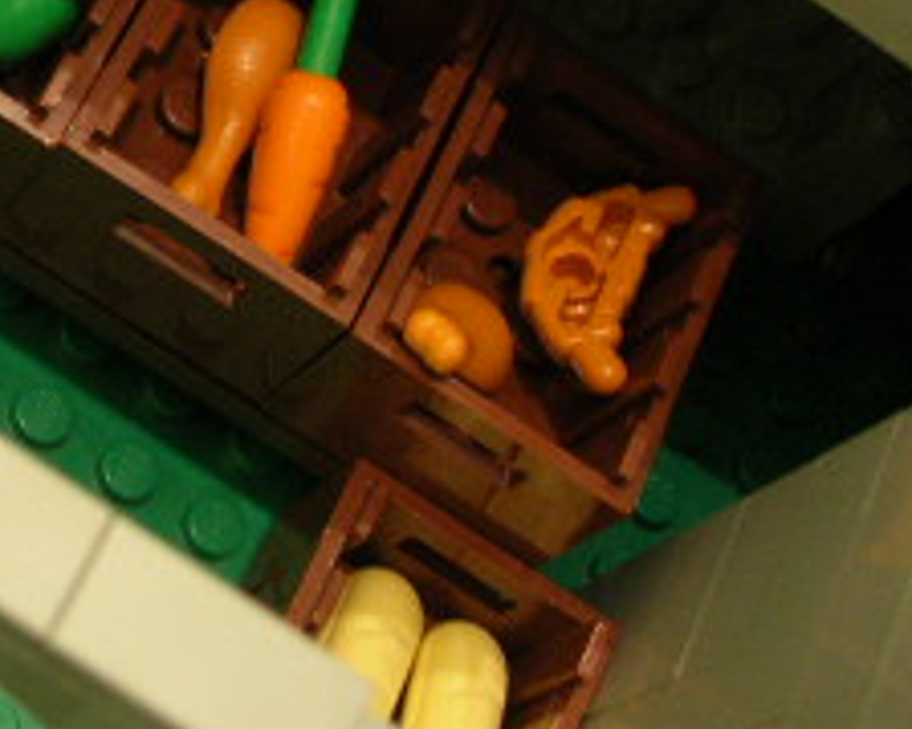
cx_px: -200
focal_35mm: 106
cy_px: 57
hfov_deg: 17.2
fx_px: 2860
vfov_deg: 14.4
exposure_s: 1/3.5
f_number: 2.8
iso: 106
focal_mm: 7.8
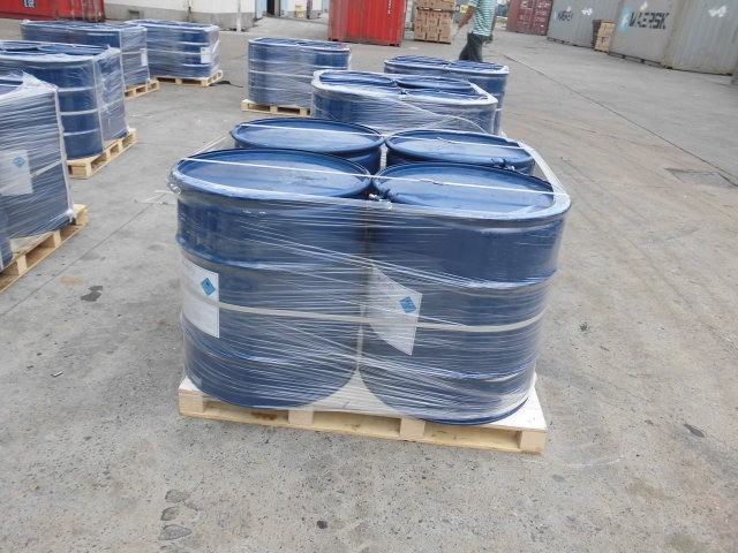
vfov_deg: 53.1
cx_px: 369
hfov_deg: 67.3
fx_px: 554
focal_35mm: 26
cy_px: 276
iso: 64
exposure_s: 1/160
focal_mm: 4.6
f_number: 3.2
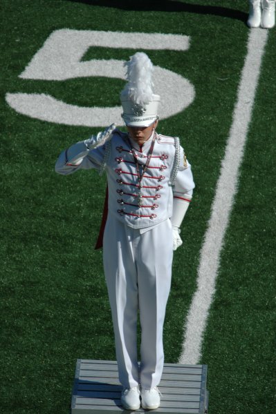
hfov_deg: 2.3
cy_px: 207
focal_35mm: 600
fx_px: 6911
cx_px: 138
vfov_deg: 3.4
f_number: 5.6
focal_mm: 400
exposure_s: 1/1600
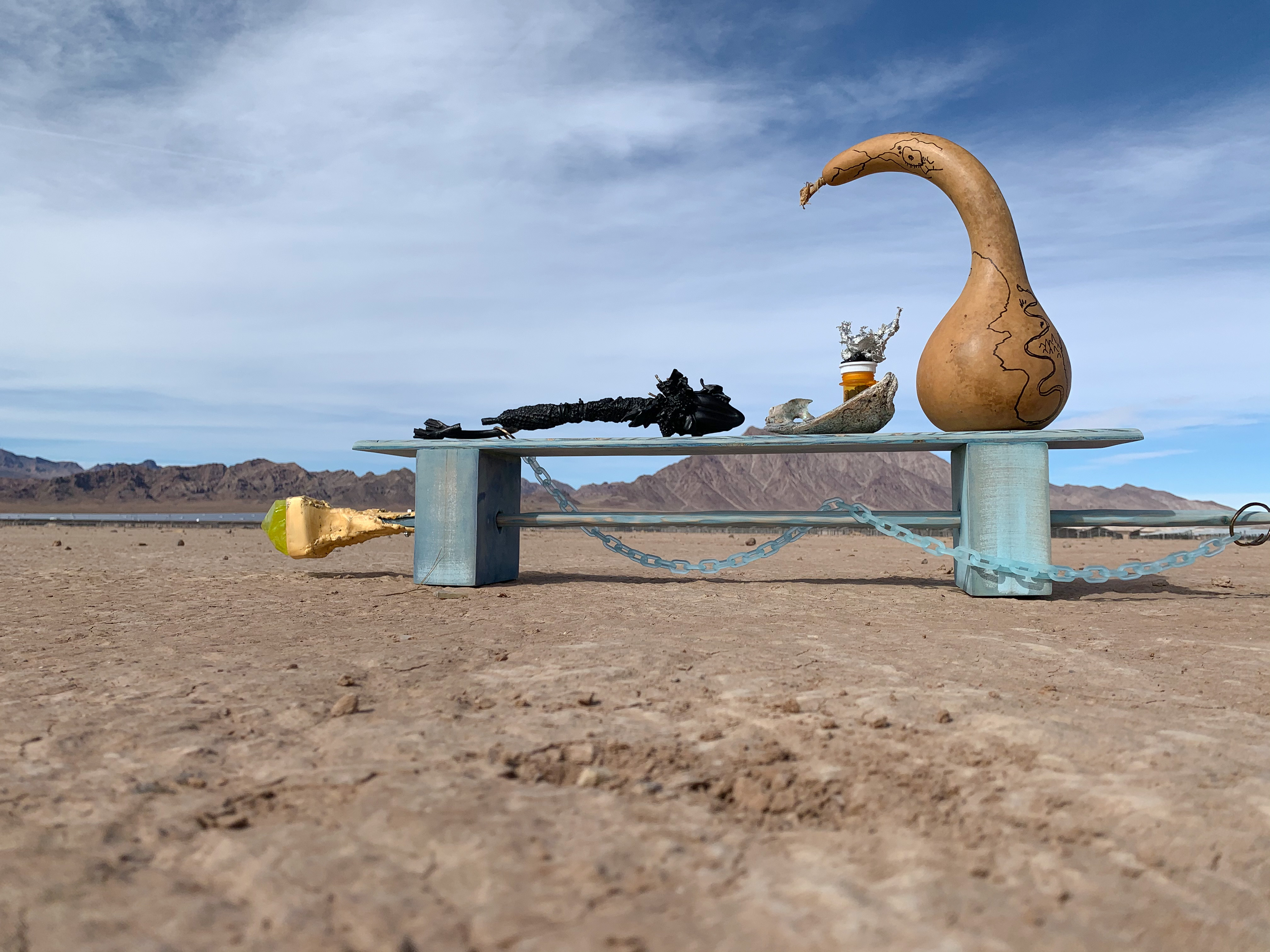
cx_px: 635
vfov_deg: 53.1
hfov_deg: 67.3
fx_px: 954
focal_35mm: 26
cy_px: 476
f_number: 1.8
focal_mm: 4.25
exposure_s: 1/3937
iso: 25
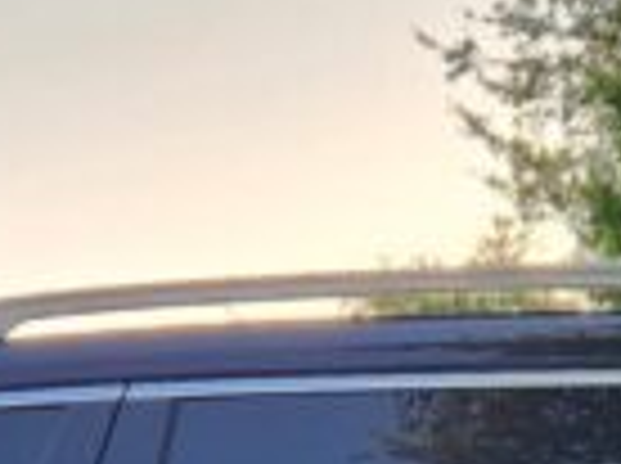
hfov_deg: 11.5
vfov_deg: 8.0
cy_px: 1135
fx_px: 3062
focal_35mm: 171
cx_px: 81
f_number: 1.8
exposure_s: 1/180
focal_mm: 5.4
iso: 20
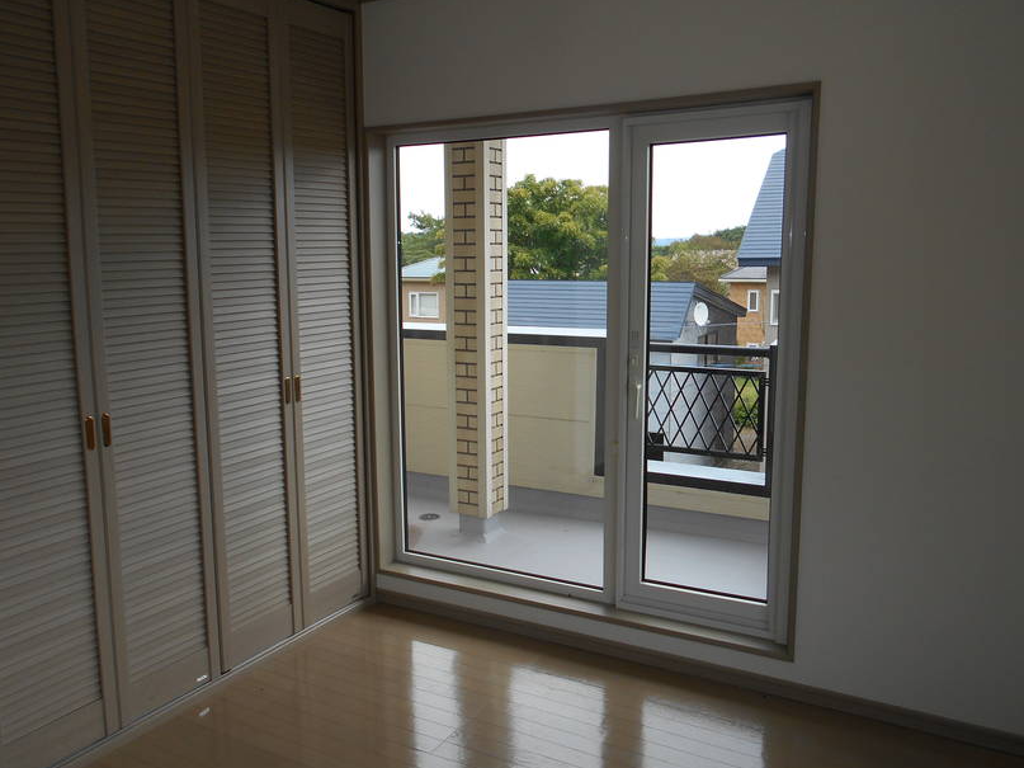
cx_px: 459
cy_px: 383
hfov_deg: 61.5
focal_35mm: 29
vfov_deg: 48.2
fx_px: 858
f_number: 3.2
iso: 80
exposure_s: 1/200
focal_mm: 4.6
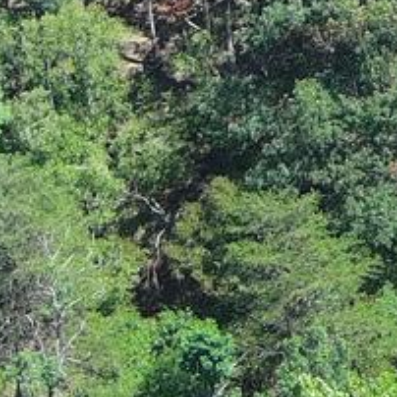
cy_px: -555
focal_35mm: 250
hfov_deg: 6.8
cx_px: 766
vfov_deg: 6.6
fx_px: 3244
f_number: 2.8
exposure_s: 1/407
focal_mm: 10.57
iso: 100
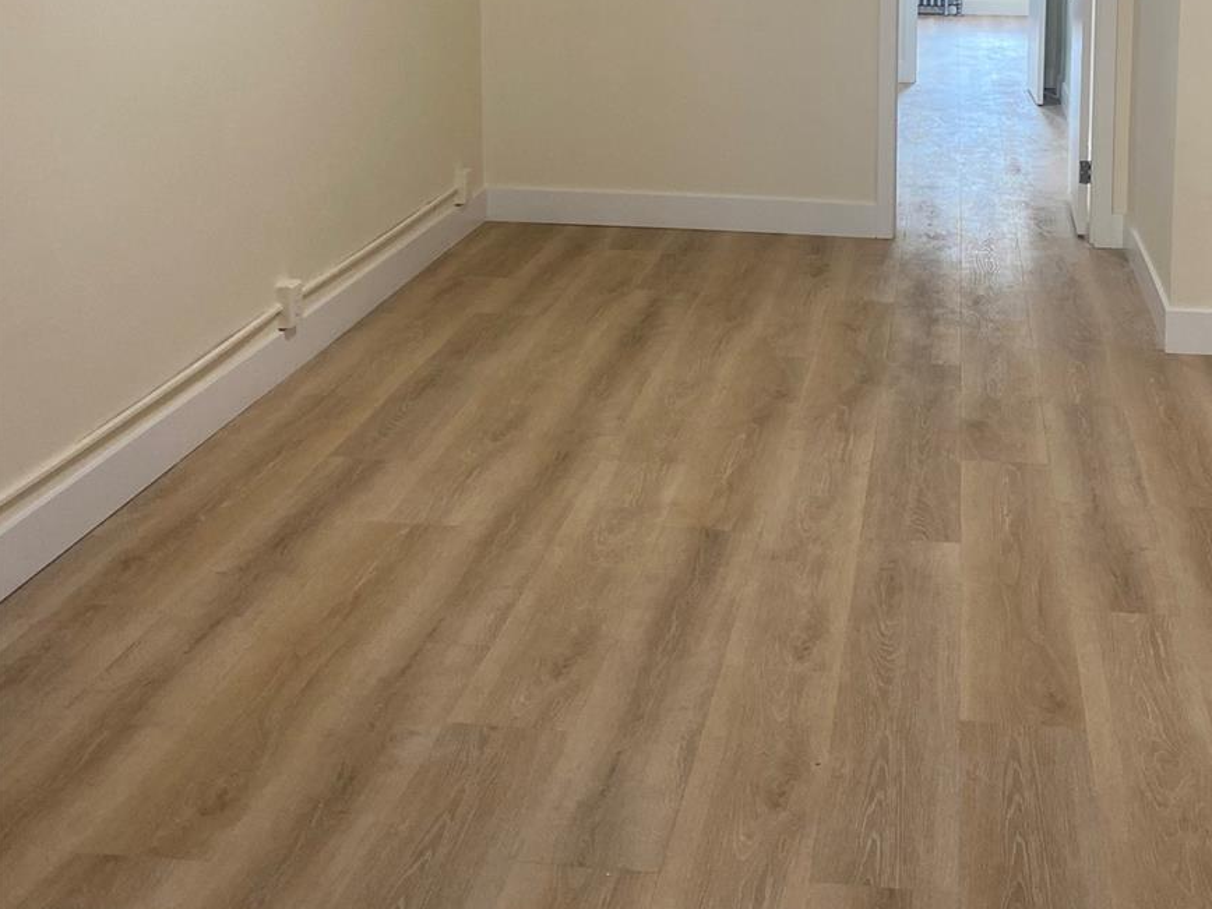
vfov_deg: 29.7
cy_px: 27
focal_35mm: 46
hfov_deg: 40.8
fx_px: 1611
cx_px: 799
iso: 125
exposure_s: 1/60
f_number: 1.8
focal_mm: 4.25
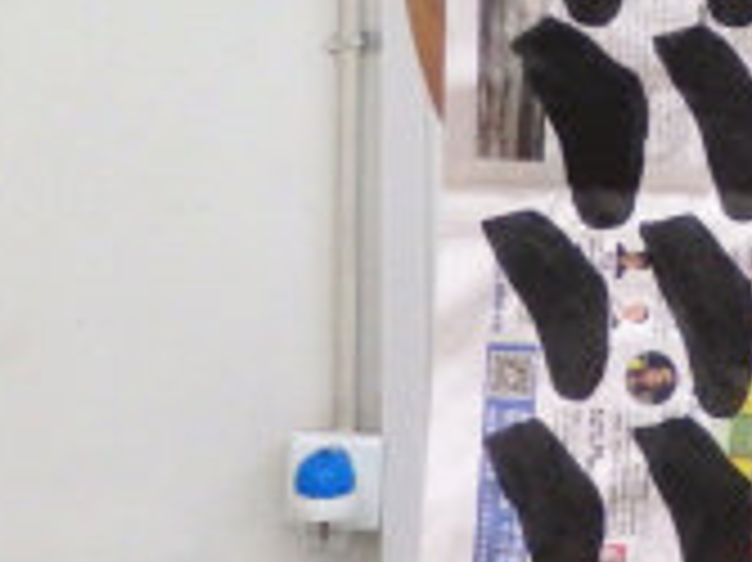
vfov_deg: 9.5
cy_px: -245
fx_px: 3321
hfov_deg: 12.6
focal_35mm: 153
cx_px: 946
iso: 400
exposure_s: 1/60
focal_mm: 6.6
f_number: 3.6
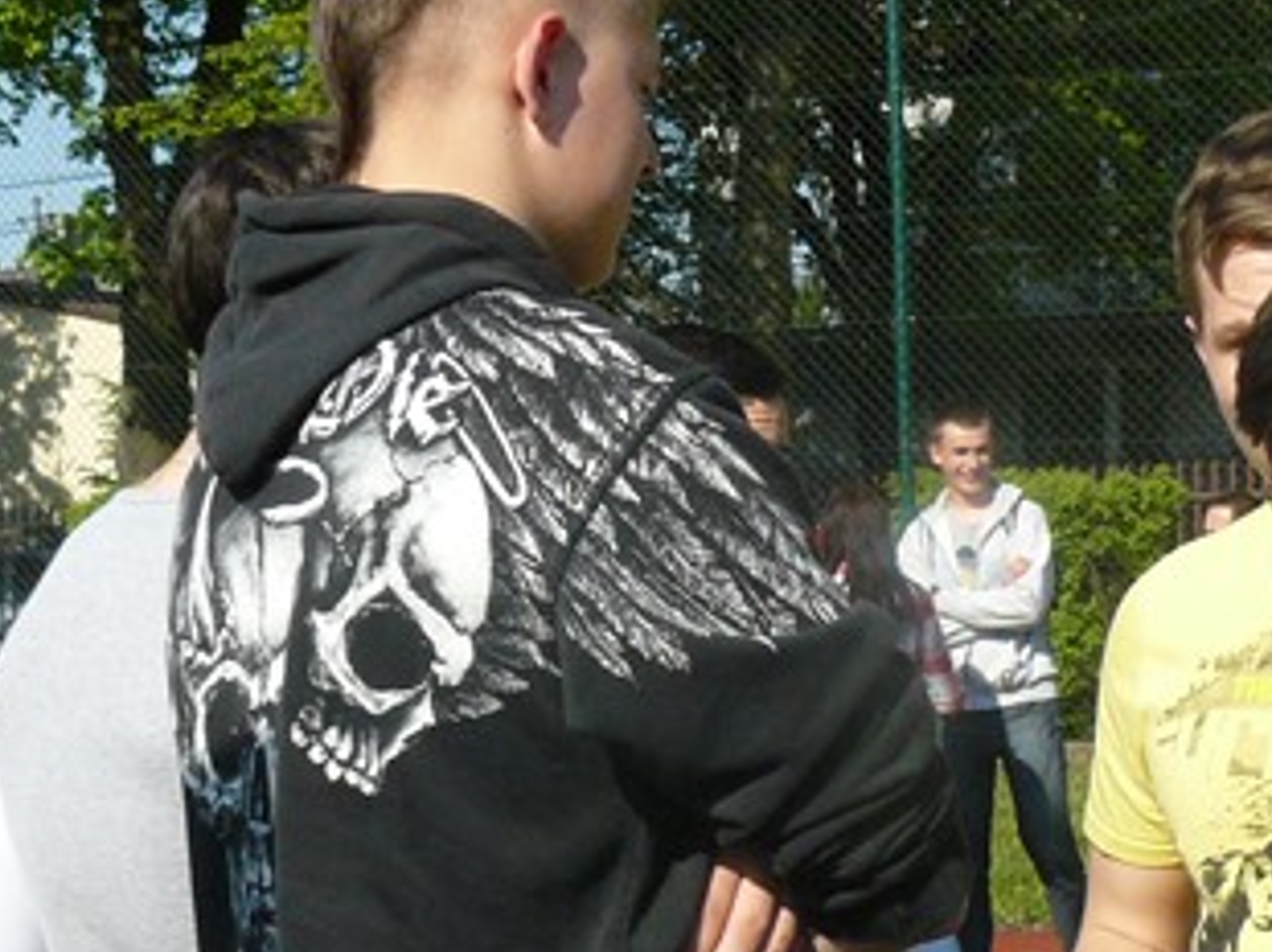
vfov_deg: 15.9
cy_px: 562
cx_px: 829
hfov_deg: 21.0
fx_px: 3415
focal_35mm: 93
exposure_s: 1/1300
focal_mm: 6
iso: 200
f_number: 4
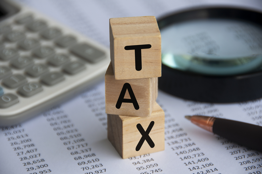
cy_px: 87
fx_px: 2181
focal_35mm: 300
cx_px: 131
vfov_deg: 4.6
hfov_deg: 6.9
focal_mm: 200
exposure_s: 1/80
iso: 200
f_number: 5.6
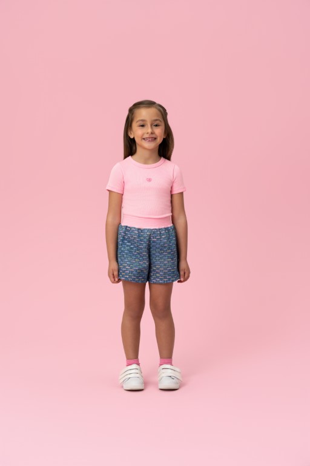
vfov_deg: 29.7
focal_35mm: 68
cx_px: 155
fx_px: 878
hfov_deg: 20.0
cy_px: 233
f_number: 6.3
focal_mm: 68
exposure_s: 1/125
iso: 100
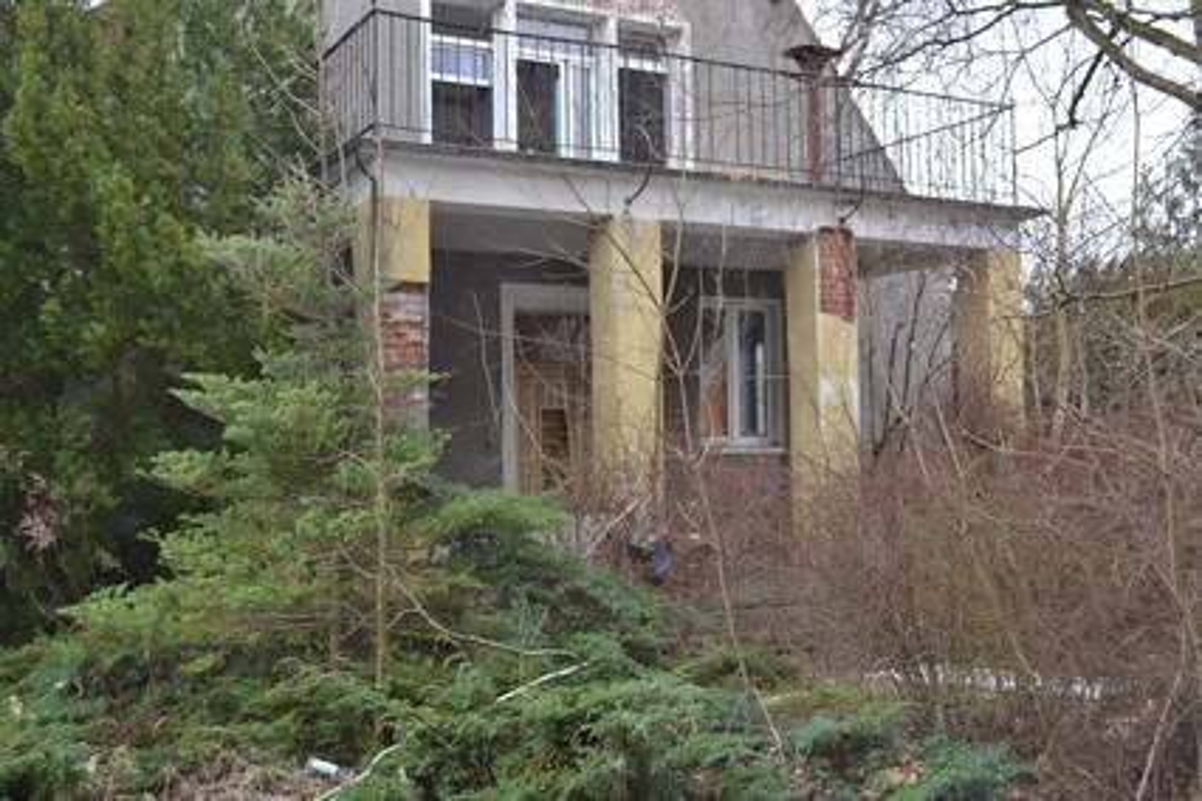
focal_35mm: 39
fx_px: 1302
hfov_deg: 49.6
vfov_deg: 34.2
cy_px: 400
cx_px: 601
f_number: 4.2
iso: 360
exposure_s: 1/125
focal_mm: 26
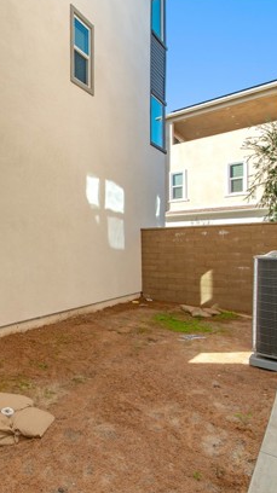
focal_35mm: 23
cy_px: 249
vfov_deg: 78.7
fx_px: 301
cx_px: 0
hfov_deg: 42.6
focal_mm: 14
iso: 100
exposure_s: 1/160
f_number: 7.1
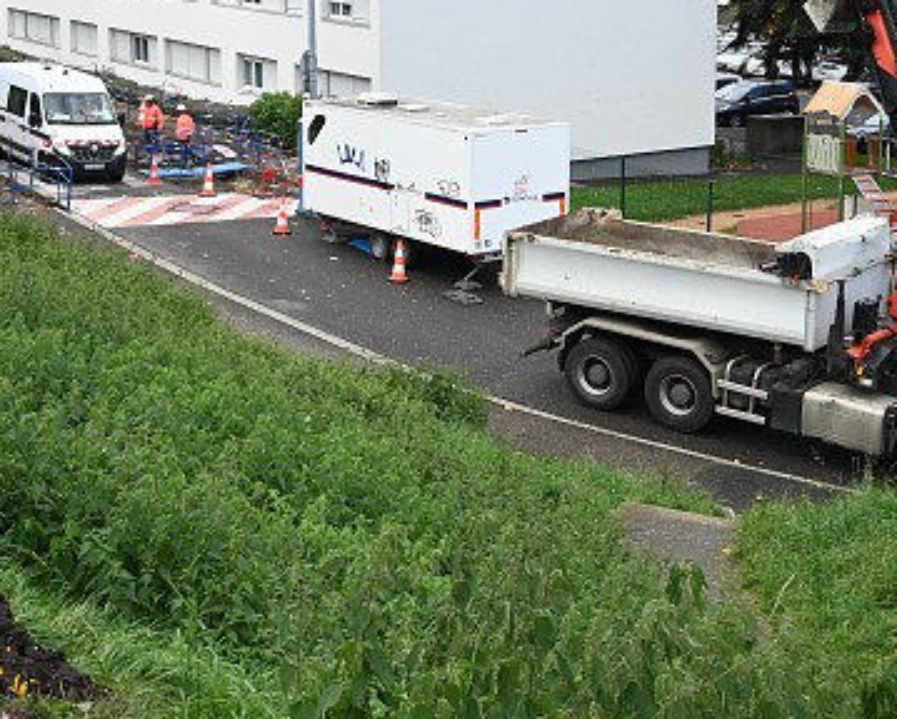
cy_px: 154
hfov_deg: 26.4
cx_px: 240
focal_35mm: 71
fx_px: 1887
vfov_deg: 21.4
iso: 1000
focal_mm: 34
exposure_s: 1/125
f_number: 16
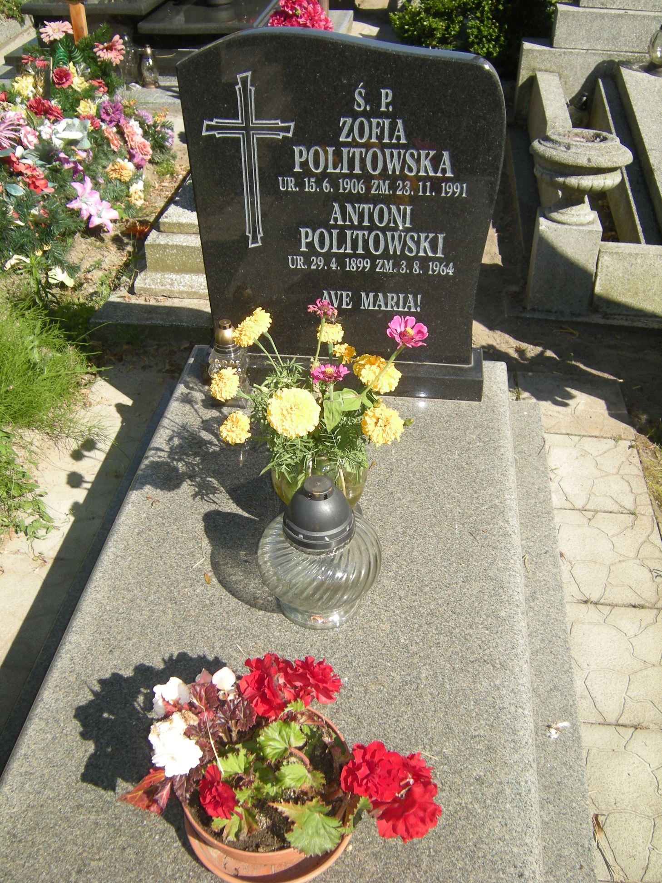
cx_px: 331
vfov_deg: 58.4
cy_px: 442
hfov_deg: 45.4
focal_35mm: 31
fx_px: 790
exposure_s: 1/218
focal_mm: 5.3
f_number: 5.8
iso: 91
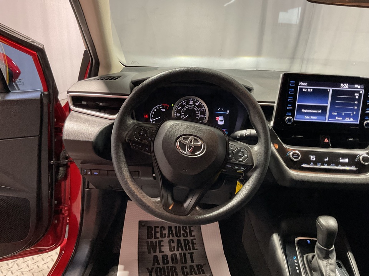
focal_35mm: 29
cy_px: 138
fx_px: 309
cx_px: 184
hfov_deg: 61.7
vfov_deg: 48.2
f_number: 1.8
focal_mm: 3
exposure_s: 1/60
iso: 160
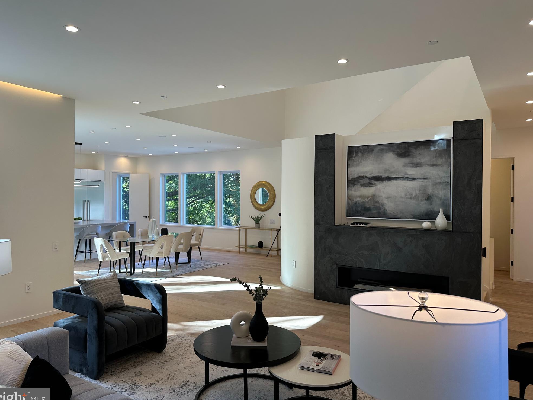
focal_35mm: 25
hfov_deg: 69.4
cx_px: 260
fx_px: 385
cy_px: 201
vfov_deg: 54.9
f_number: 1.78
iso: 64
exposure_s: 1/134
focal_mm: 6.86
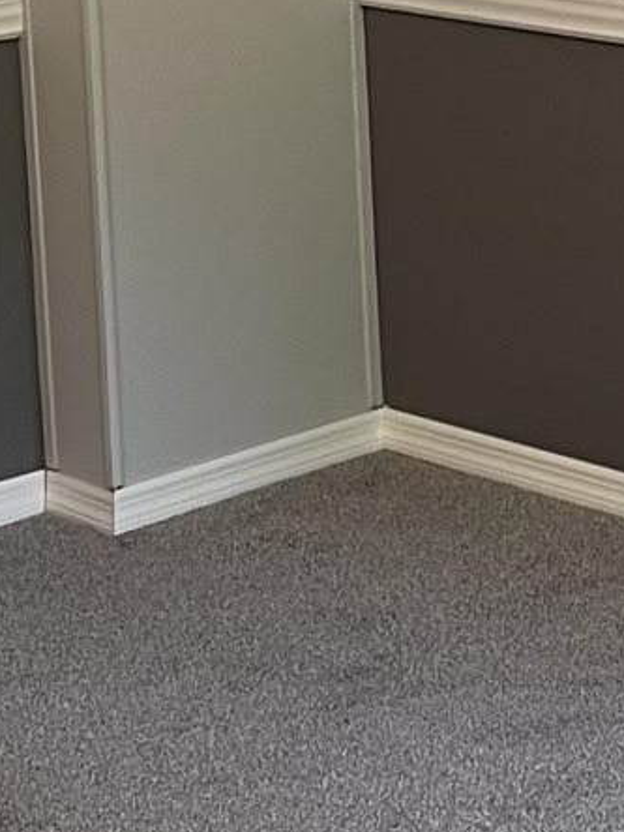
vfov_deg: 14.3
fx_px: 3245
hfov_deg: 10.9
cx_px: 498
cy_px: -69
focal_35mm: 135
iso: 100
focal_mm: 5.1
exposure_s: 1/60
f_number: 1.6
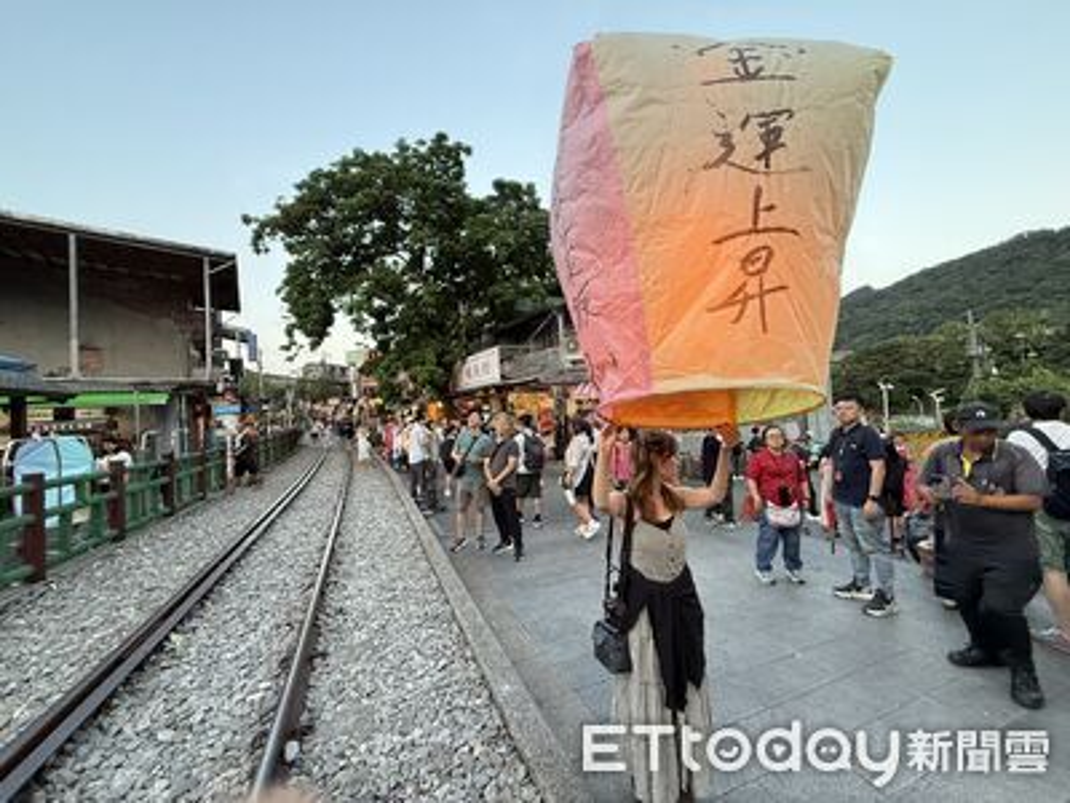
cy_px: 402
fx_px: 433
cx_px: 535
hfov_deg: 102.1
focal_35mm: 14
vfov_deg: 85.7
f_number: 2.2
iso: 250
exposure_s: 1/99
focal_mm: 2.22
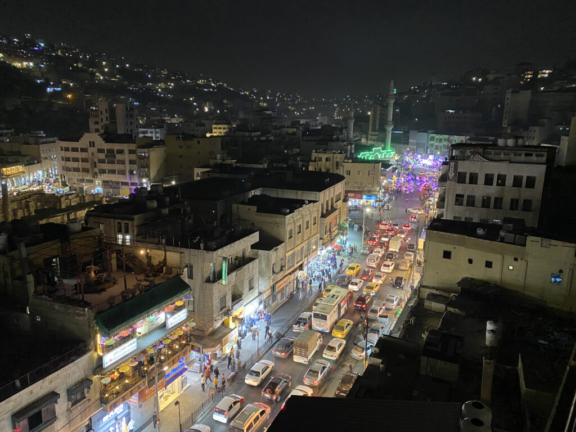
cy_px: 216
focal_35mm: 26
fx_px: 433
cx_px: 288
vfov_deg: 53.1
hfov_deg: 67.3
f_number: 1.8
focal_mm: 4.25
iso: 640
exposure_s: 1/33
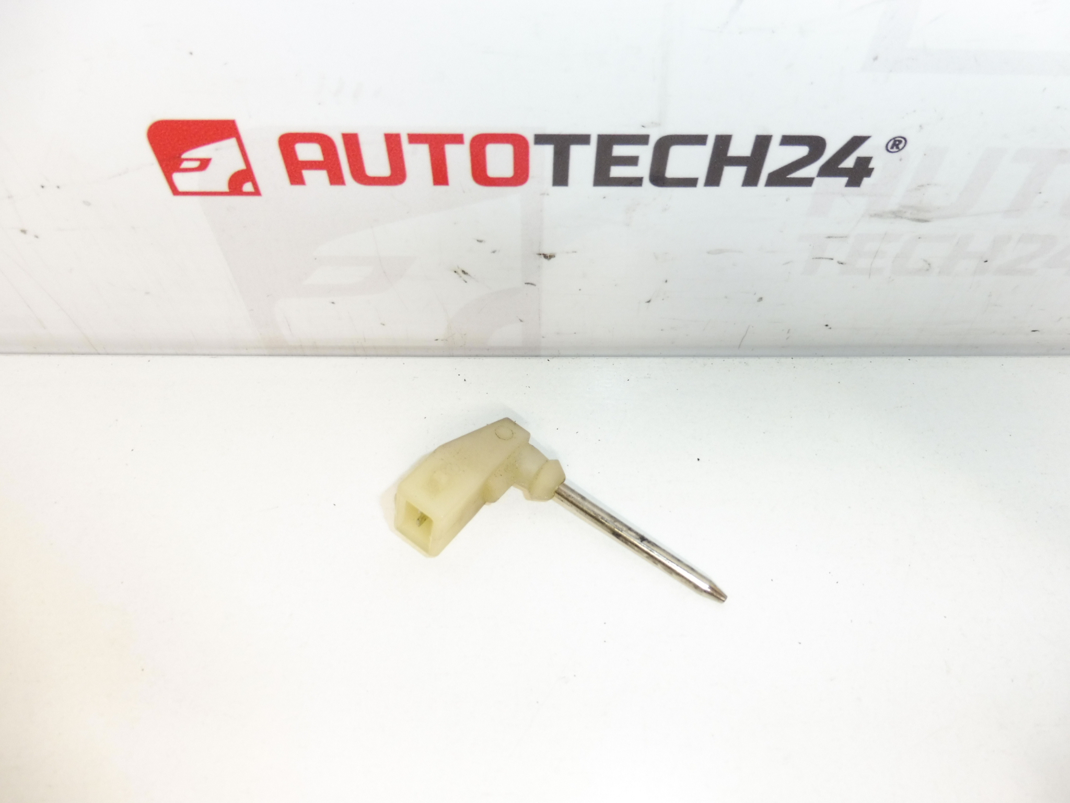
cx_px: 535
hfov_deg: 71.6
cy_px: 402
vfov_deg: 56.8
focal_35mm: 24
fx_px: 742
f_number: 3.5
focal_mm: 4.3
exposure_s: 1/60
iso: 200
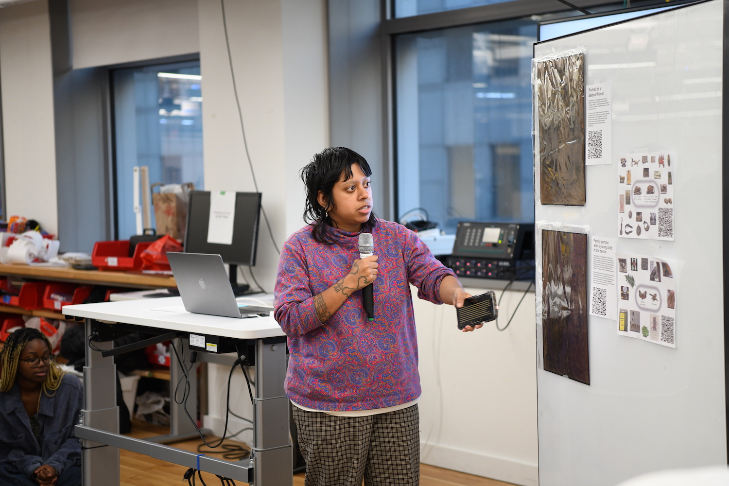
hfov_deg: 28.8
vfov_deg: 19.5
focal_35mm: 70
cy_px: 243
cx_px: 364
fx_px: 1417
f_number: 2.8
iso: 800
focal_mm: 70
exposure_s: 1/160
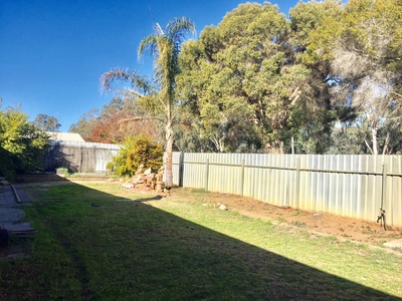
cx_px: 201
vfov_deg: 48.2
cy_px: 150
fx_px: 337
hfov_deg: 61.7
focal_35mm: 29
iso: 32
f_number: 2.2
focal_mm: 4.15
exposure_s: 1/2083
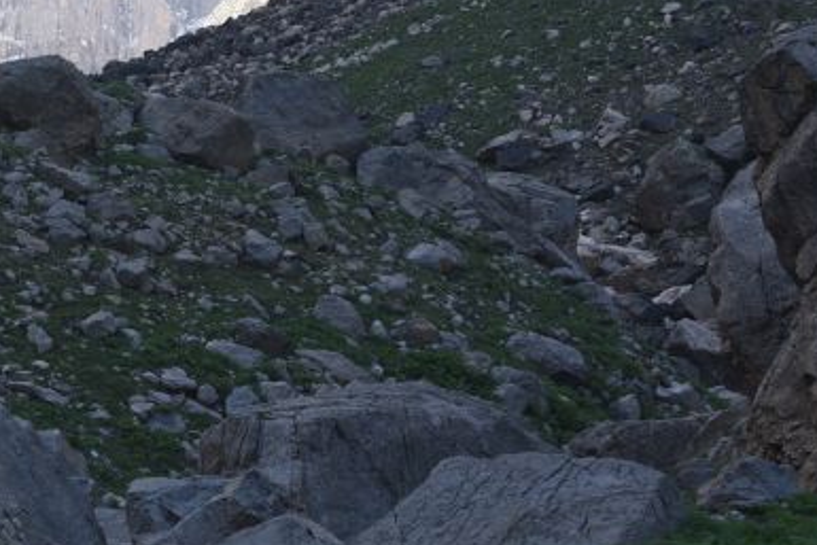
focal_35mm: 108
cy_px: 321
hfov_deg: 17.8
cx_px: -219
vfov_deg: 12.7
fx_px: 2452
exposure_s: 1/125
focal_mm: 32
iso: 200
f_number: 9
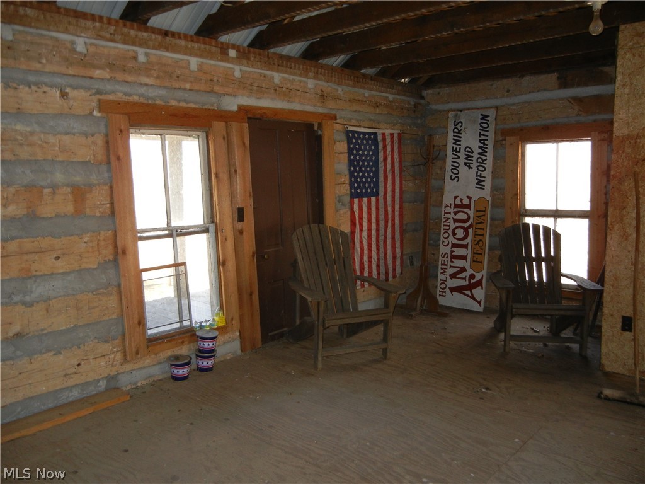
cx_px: 322
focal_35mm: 30
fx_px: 559
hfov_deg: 60.0
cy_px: 242
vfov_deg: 46.8
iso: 230
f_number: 3.5
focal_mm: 5.4
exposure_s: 1/63.1
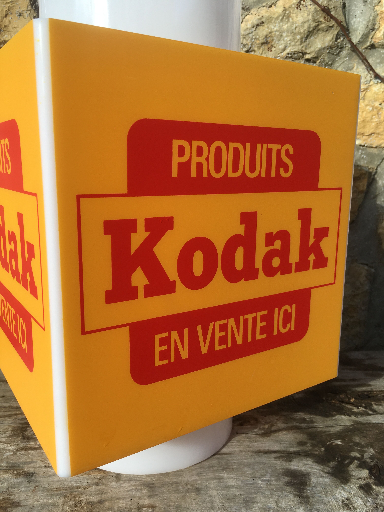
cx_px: 192
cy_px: 256
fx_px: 429
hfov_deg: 48.2
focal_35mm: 29
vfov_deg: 61.7
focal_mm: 4.15
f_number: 2.2
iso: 25
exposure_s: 1/553
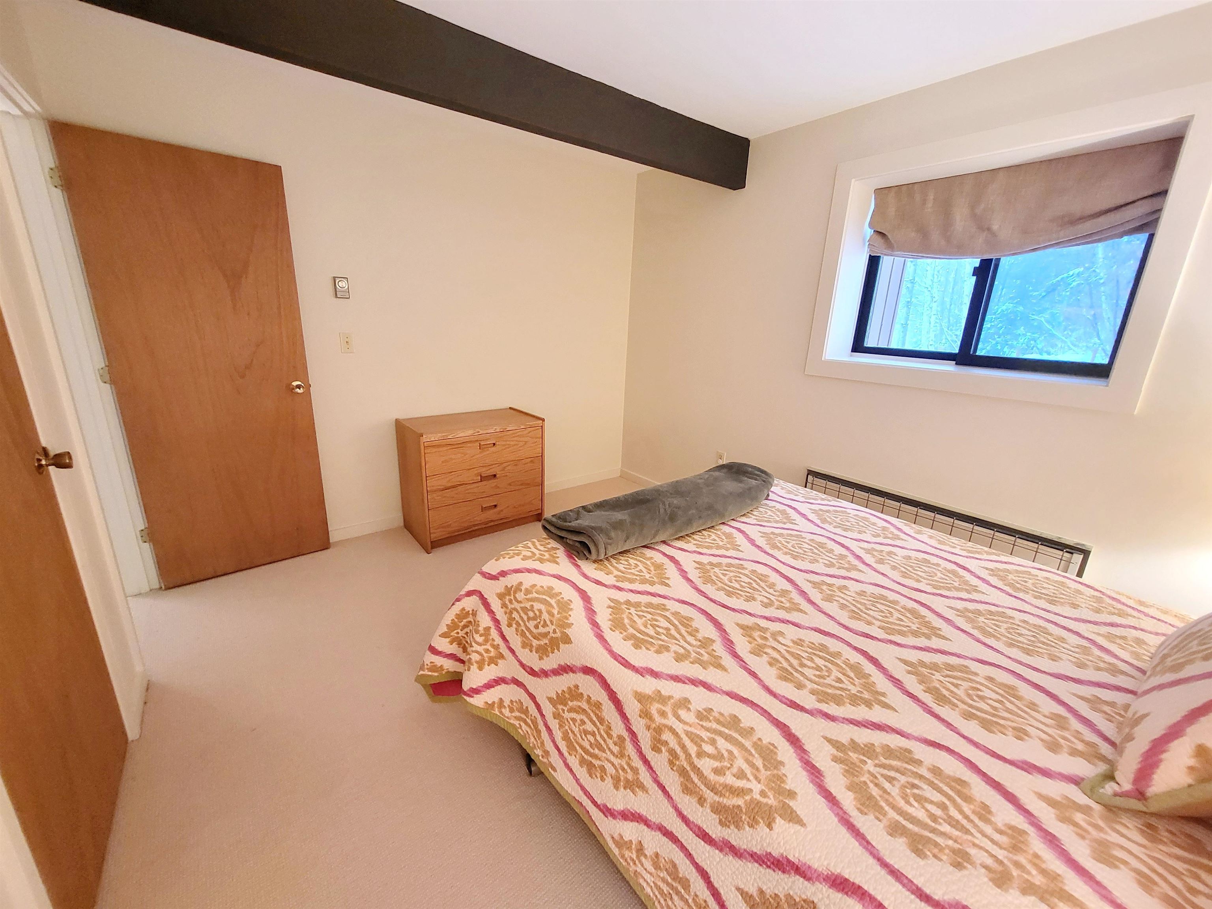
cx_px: 606
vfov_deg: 89.9
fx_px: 455
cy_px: 454
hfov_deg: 106.2
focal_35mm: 13
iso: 640
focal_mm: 1.74
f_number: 2.2
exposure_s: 1/24
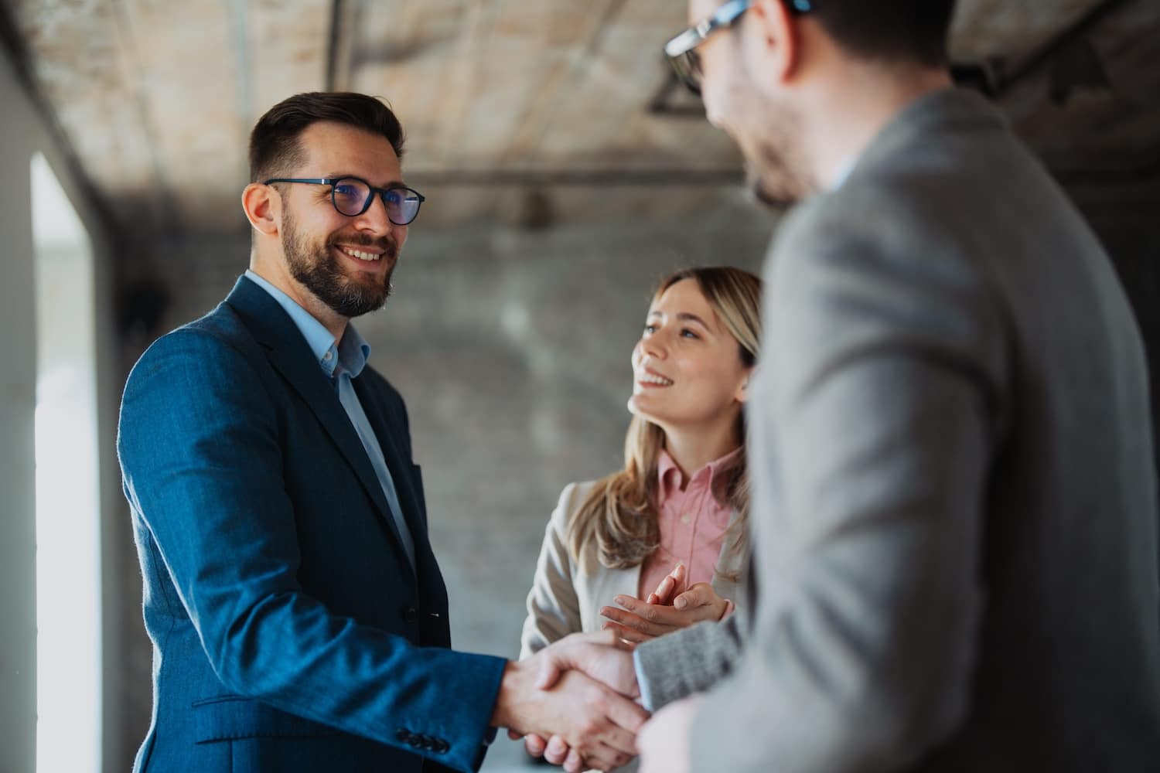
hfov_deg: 39.6
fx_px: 1611
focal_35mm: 50
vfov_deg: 27.0
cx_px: 580
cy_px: 386
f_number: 1.2
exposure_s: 1/320
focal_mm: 50
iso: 250
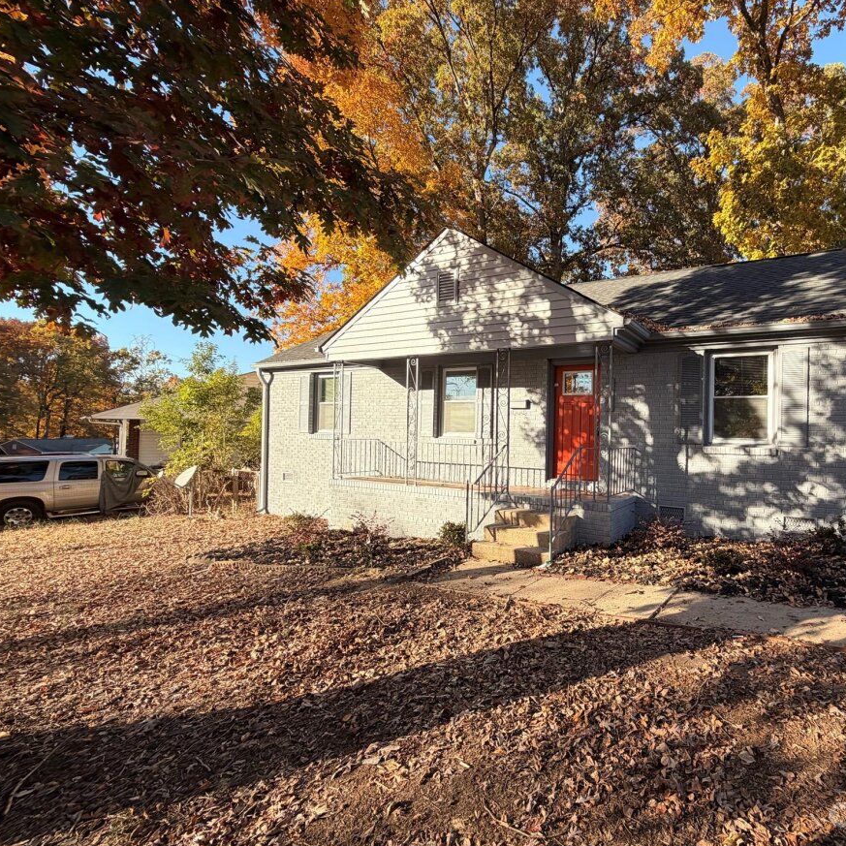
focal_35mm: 17
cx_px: 569
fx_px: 470
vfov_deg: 84.0
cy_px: 428
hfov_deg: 81.0
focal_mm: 2.22
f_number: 2.2
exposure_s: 1/502
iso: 64
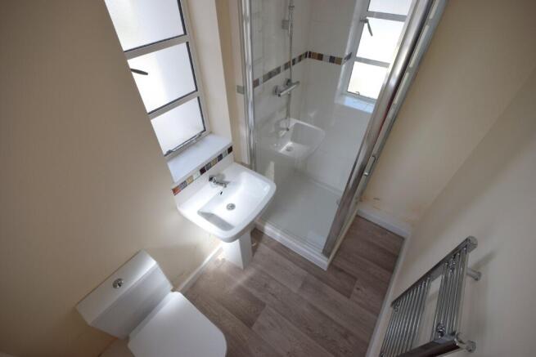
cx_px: 268
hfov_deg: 100.4
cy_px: 178
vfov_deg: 77.4
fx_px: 223
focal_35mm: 15
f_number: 8
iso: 360
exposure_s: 1/250
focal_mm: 10
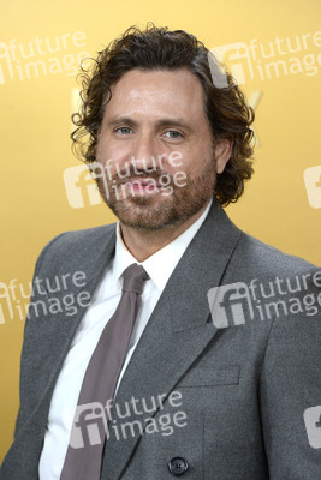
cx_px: 160
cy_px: 240
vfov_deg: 12.8
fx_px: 2138
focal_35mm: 160
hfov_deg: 8.6
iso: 2500
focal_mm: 160
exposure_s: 1/250
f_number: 6.3
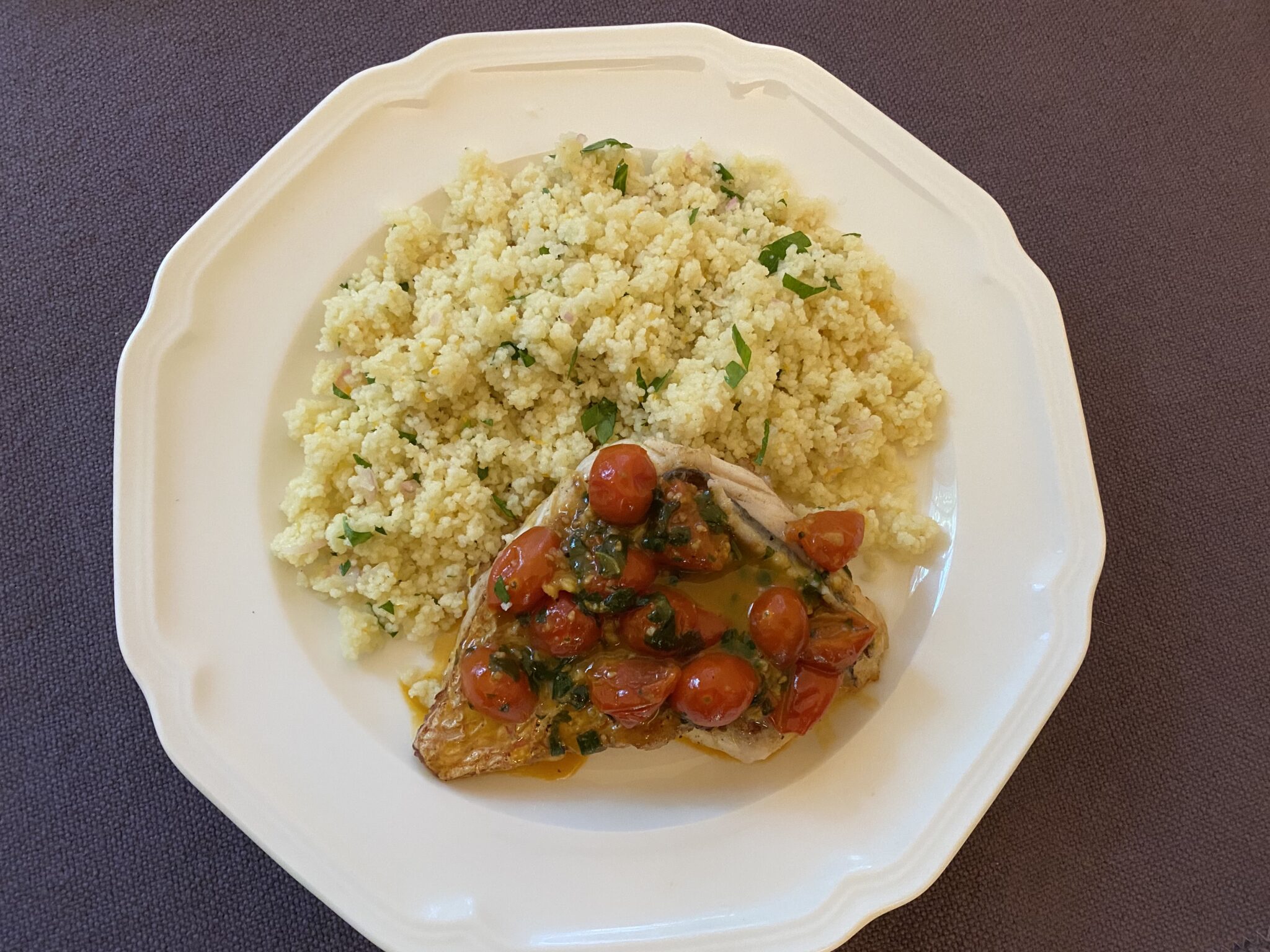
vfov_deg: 53.1
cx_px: 635
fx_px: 954
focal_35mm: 26
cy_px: 476
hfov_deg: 67.3
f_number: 1.8
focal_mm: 4.25
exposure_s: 1/60
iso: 500
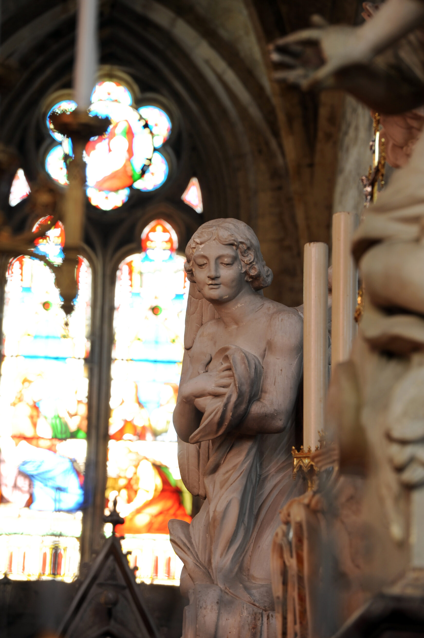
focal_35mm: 200
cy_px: 319
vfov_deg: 10.3
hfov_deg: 6.9
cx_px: 212
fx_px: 3538
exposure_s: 1/2.5
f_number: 6.3
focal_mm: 200
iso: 200
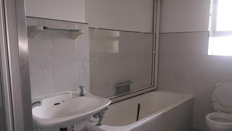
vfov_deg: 36.5
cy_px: 80
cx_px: 117
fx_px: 197
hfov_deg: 61.0
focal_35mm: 32
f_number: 2.2
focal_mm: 4.15
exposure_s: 1/30
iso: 50
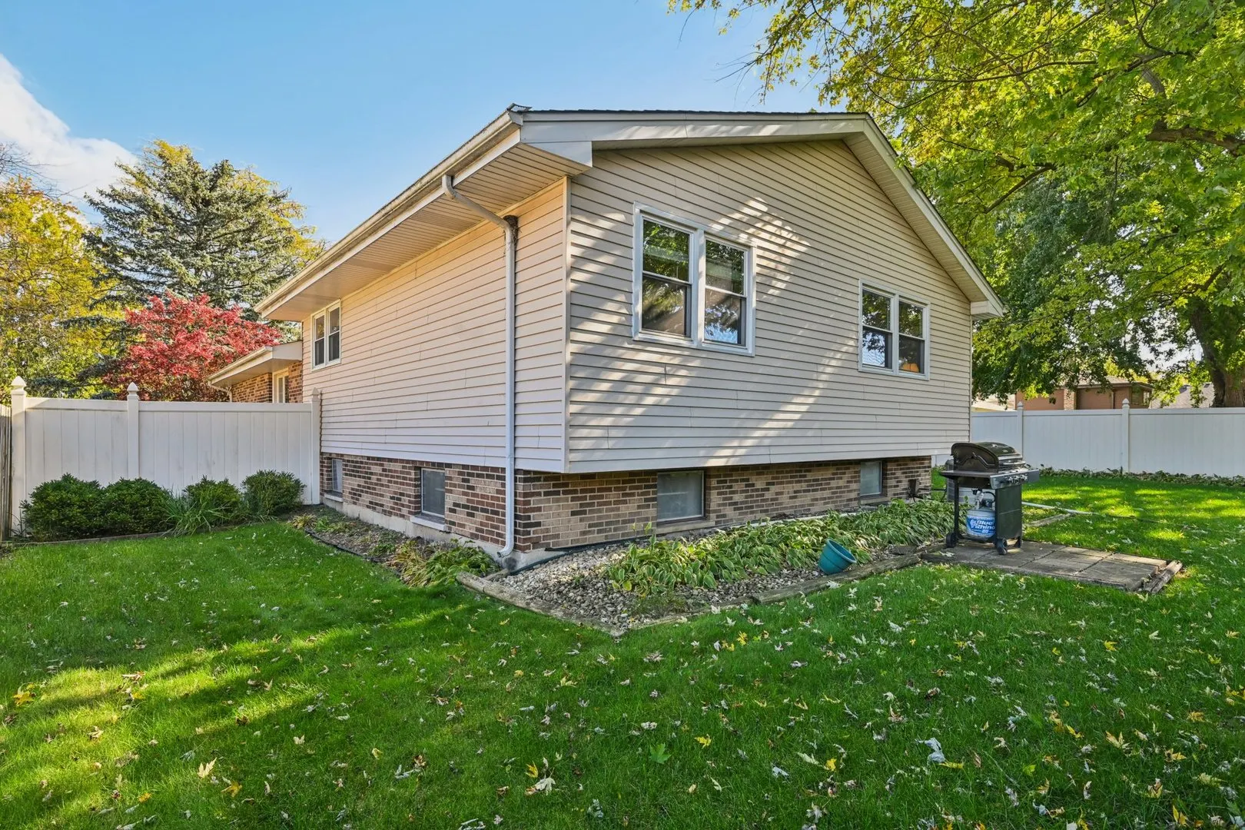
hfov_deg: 91.6
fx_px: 605
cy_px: 415
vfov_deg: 68.9
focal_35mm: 18
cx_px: 622
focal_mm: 17.5
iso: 800
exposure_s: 1/250
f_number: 8
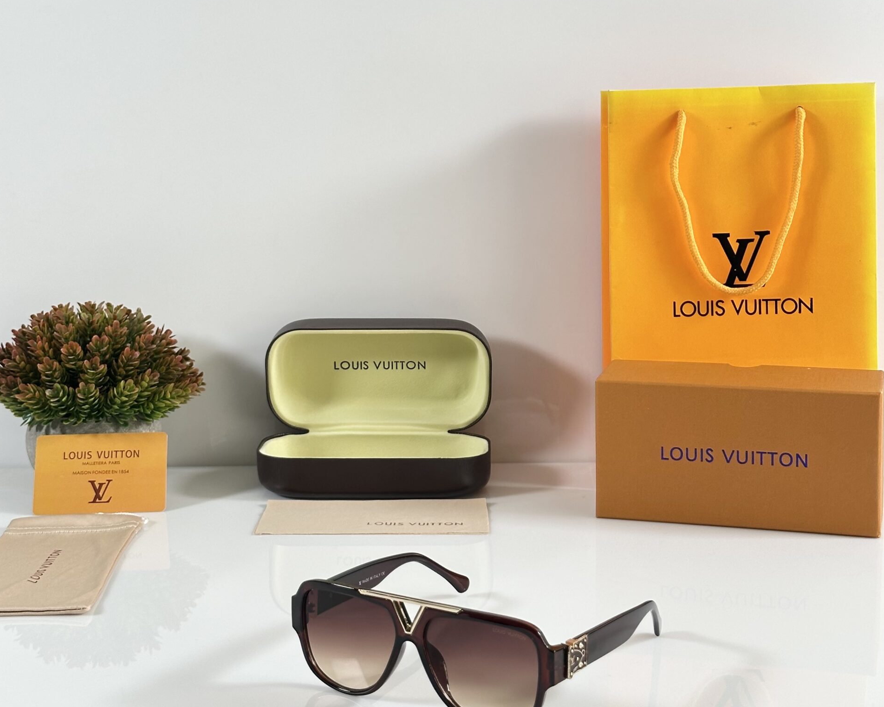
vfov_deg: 24.2
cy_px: 276
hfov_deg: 30.0
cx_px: 444
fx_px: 1648
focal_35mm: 63
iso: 80
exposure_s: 1/107
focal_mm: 6.86
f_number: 1.78
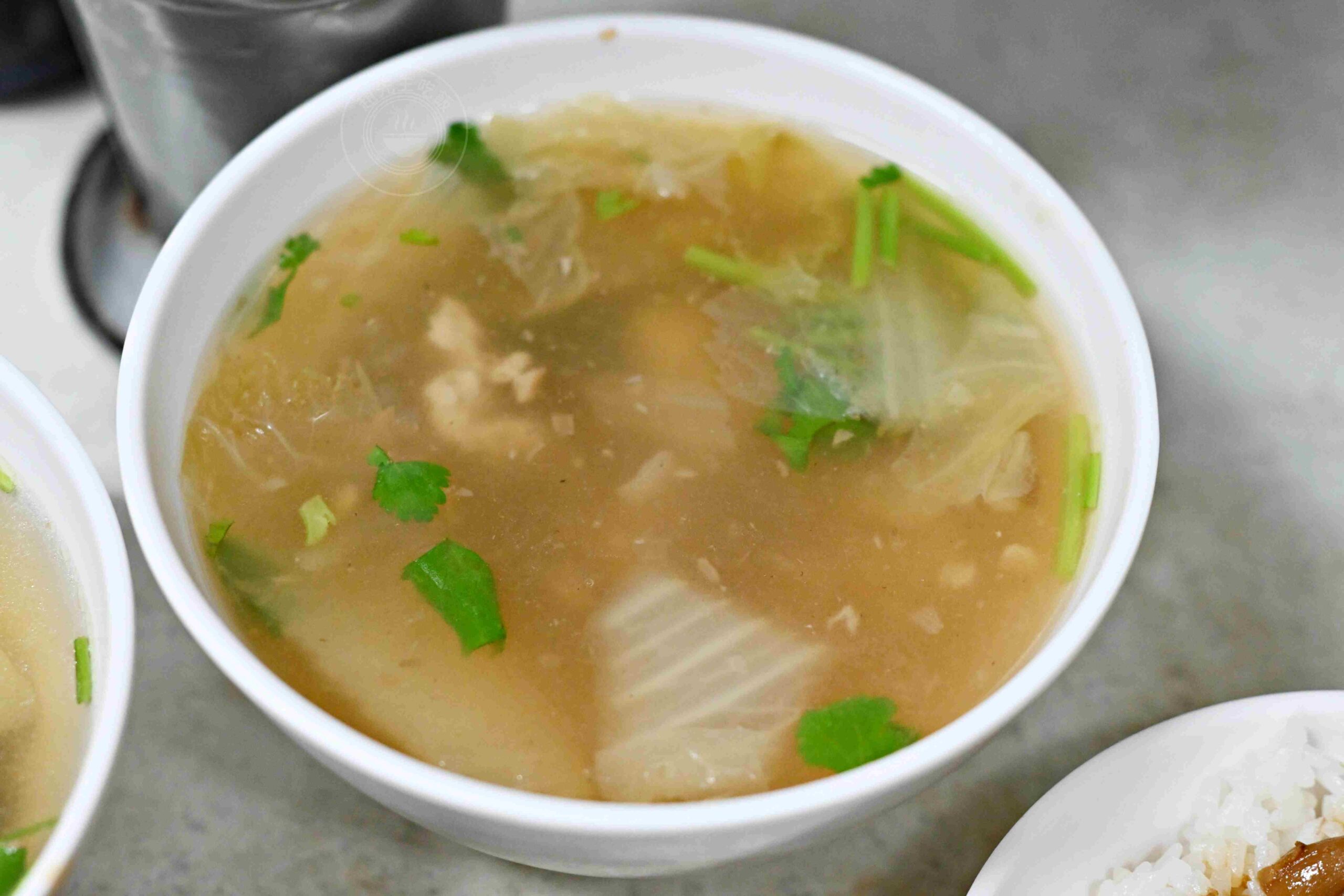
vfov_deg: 18.2
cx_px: 672
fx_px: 2800
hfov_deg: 27.0
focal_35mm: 75
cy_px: 448
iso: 2500
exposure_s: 1/200
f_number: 3.2
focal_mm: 50
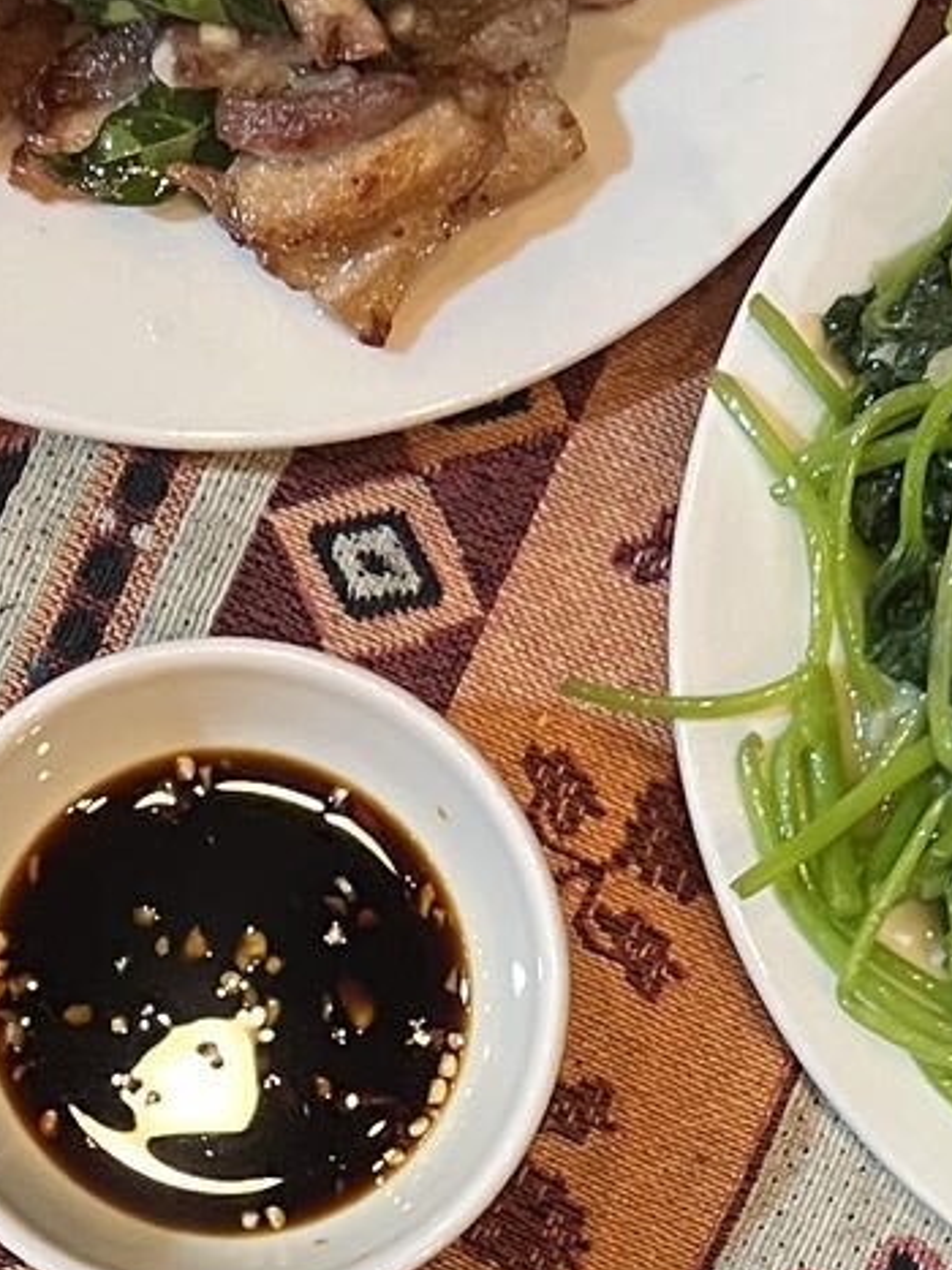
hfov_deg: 13.8
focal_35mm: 107
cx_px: 416
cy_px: 1262
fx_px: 3925
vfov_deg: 17.9
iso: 250
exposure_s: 1/50
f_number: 1.5
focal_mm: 5.7
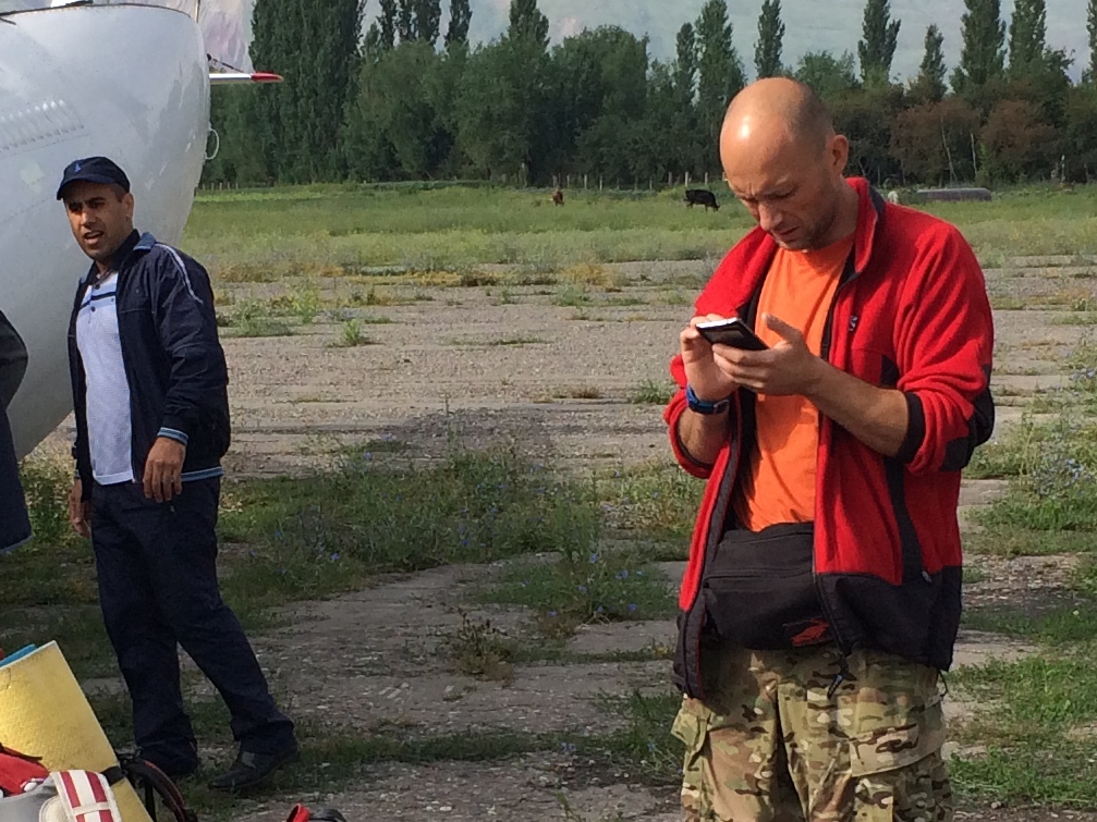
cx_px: 423
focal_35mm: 94
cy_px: 640
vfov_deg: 15.6
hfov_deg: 20.8
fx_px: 2979
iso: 32
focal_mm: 4.15
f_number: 2.2
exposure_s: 1/1325
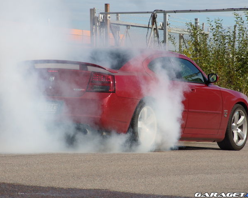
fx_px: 1387
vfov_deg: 8.2
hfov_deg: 10.2
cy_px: 99
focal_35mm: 189
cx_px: 133
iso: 80
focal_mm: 32
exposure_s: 1/640
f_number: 4.5
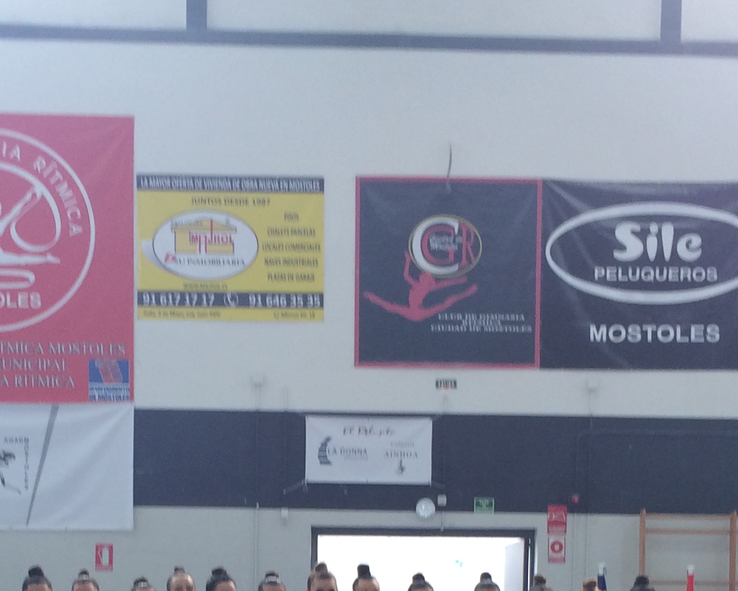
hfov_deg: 24.4
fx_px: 1704
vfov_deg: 18.6
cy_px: 711
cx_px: 280
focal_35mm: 78
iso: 40
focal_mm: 4.15
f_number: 2.2
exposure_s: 1/50
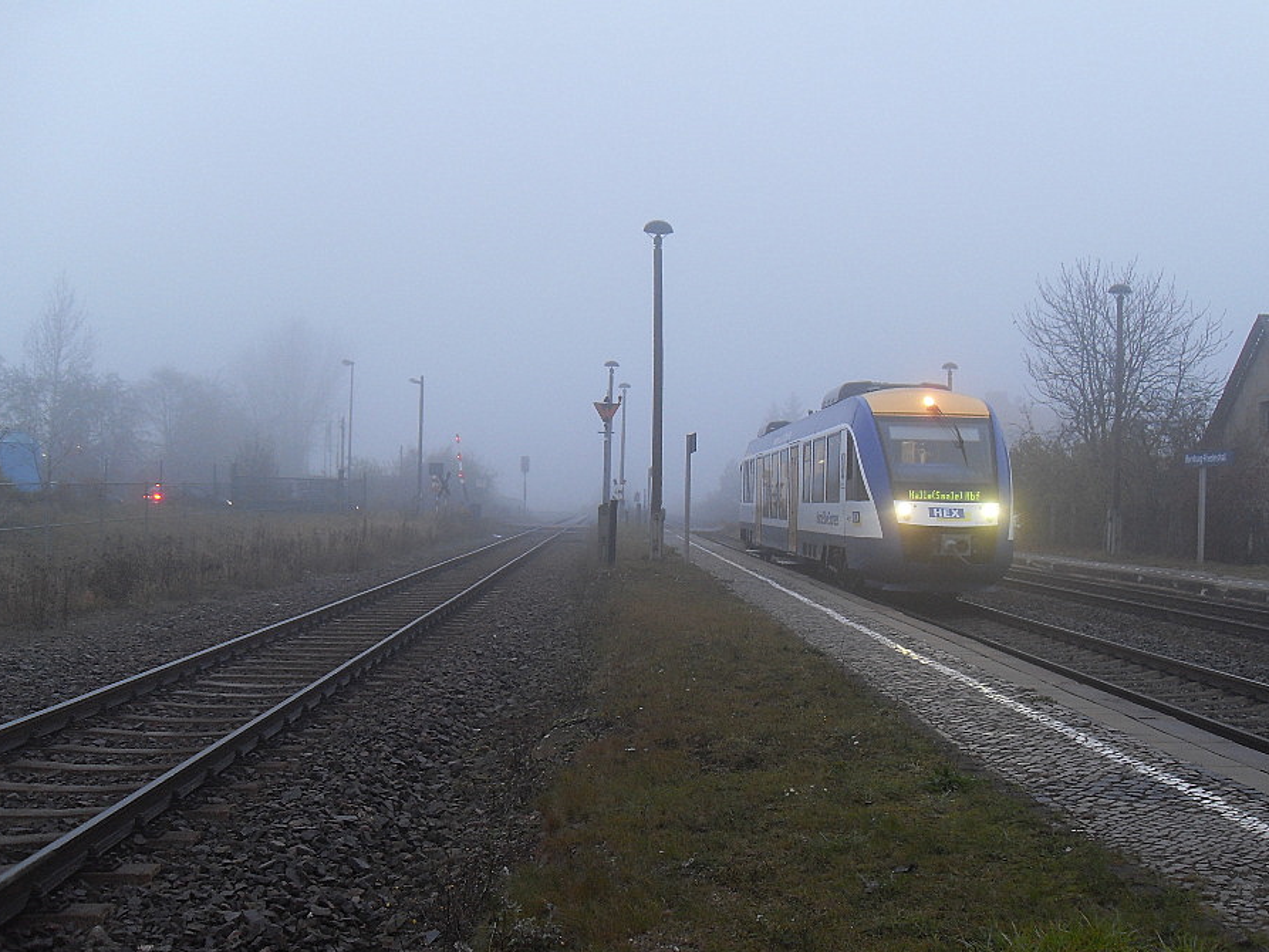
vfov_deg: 36.8
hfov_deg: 47.8
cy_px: 489
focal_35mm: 39
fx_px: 1430
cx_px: 712
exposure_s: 1/4
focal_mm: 6.3
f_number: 2.8
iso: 80
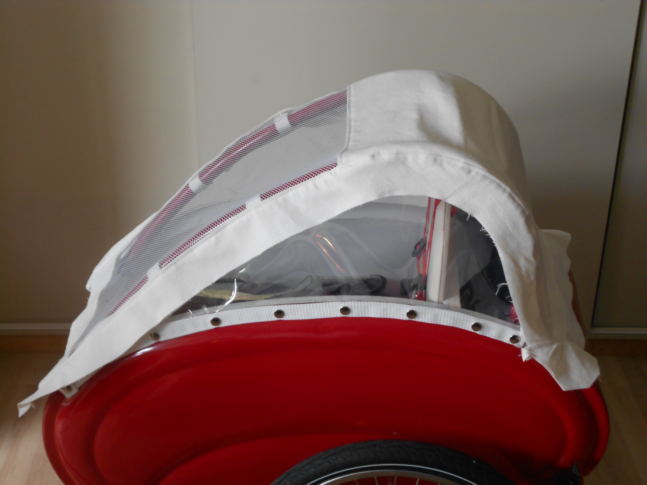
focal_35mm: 56
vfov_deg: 26.1
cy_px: 242
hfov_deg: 34.3
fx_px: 1047
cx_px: 324
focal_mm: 10
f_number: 4.9
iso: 160
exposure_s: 1/30
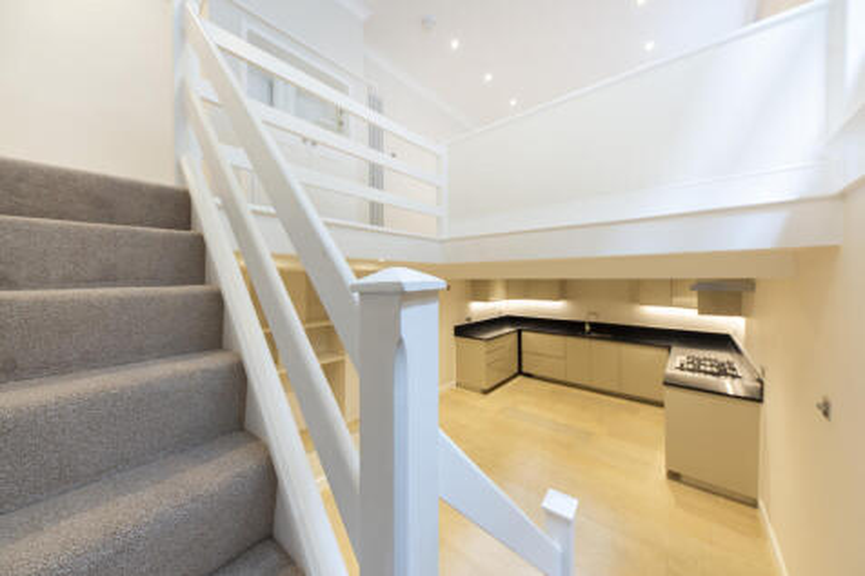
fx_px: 288
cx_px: 432
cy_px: 288
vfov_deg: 90.0
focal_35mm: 12
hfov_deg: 112.6
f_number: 18
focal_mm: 12
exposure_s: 1/4
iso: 125
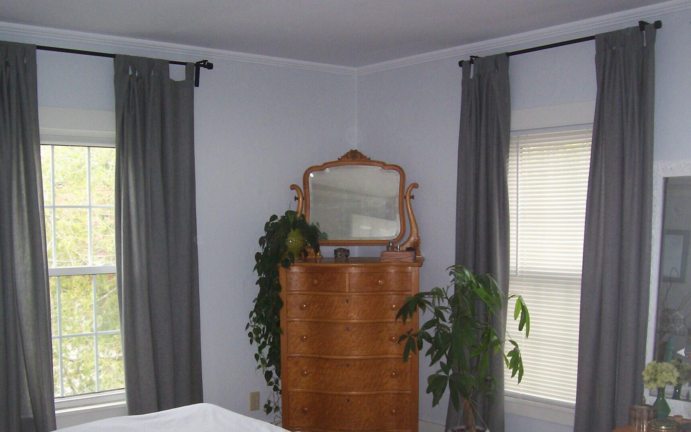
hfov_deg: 46.2
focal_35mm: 43
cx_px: 322
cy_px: 297
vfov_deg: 29.6
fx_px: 810
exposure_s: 1/112
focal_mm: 5.6
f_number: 2.7
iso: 140
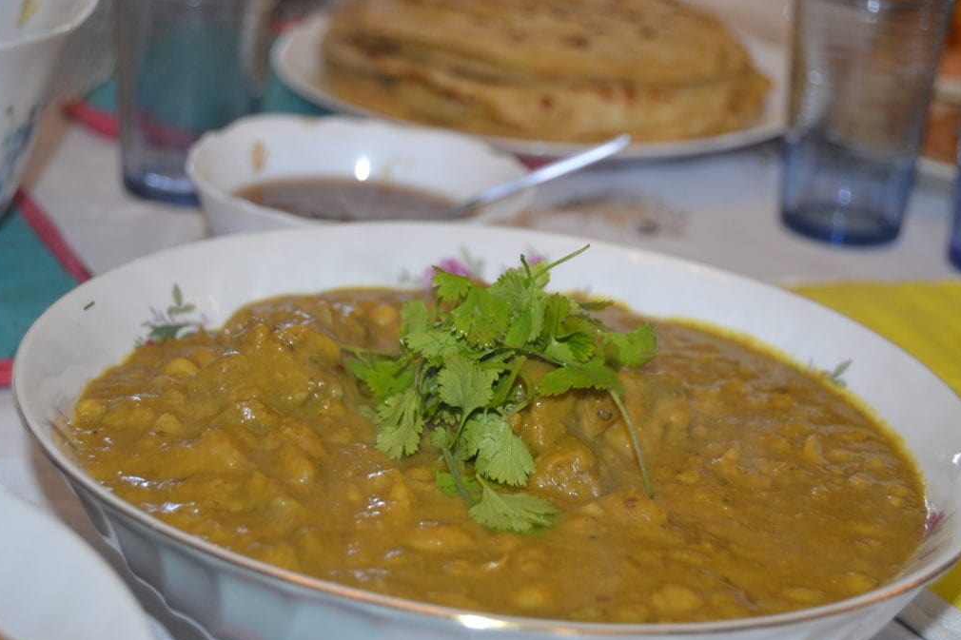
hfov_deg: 27.7
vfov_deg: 18.7
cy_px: 323
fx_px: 1948
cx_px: 476
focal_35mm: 73
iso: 1000
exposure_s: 1/60
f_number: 5.3
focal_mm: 48
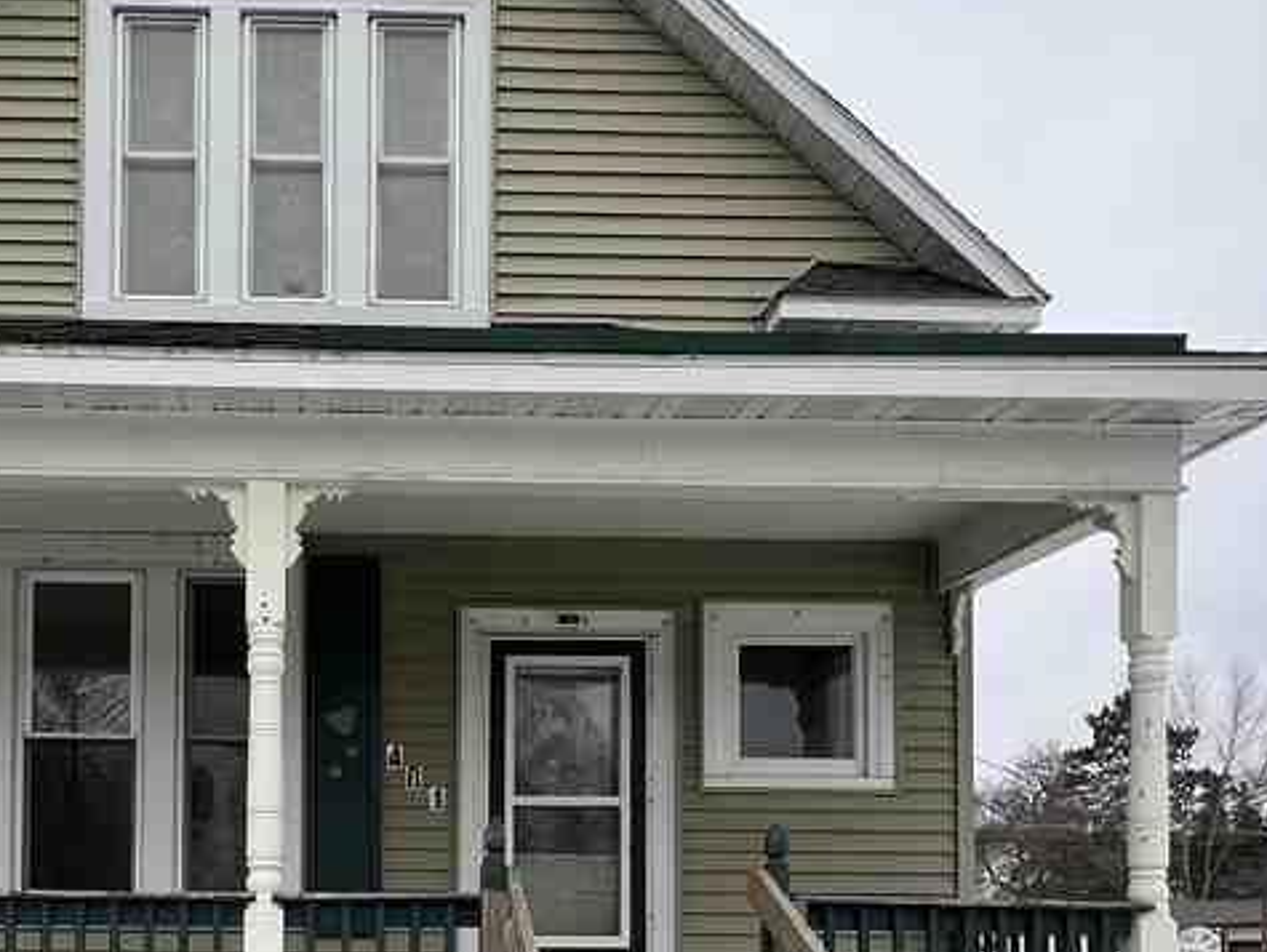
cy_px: 909
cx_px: 363
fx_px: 1282
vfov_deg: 37.3
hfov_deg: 51.0
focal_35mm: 35
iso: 32
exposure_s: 1/412
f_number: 1.8
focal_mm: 1.57
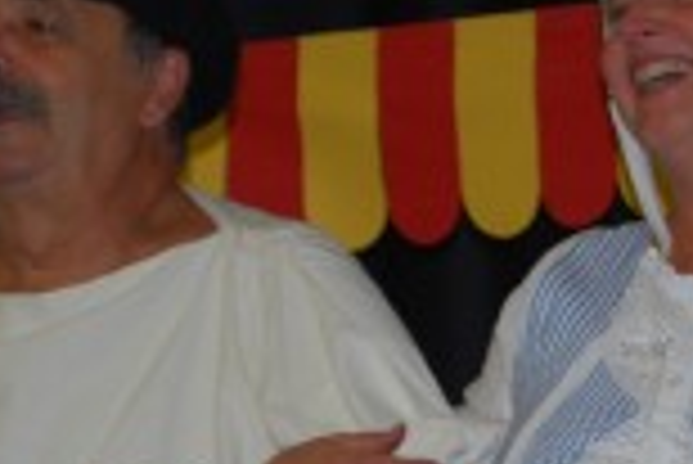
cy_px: 592
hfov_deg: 6.0
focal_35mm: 343
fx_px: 6610
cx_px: 392
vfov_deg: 4.0
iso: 320
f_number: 5.6
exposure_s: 1/60
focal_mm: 55
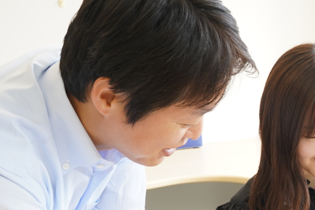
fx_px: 787
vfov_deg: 15.1
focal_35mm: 90
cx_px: 287
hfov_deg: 22.1
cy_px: 173
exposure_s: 1/40
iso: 800
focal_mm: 37
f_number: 10
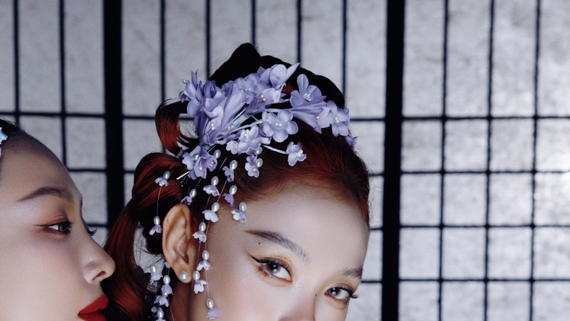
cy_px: 411
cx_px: 176
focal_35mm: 114
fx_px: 1724
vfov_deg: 10.4
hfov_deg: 18.7
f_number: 6.3
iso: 320
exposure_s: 1/125
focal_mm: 46
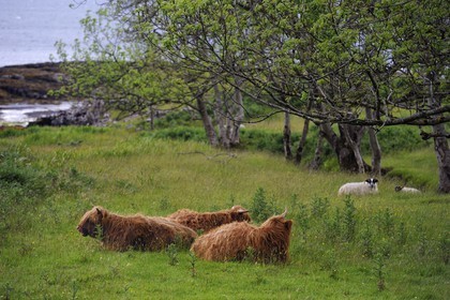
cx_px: 225
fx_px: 2062
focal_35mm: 165
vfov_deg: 8.3
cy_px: 150
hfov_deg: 12.5
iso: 400
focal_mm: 165
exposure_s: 1/250
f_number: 5
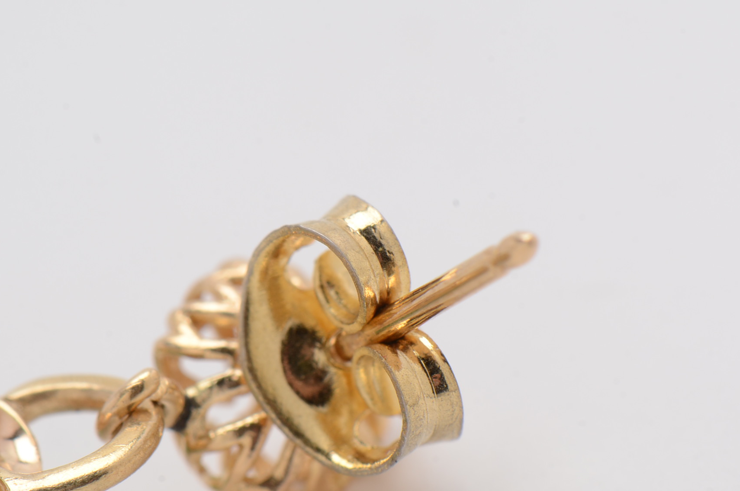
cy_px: 312
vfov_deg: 7.4
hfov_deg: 11.2
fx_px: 3769
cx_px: 361
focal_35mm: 184
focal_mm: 85
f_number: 18
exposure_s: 1/125
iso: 200
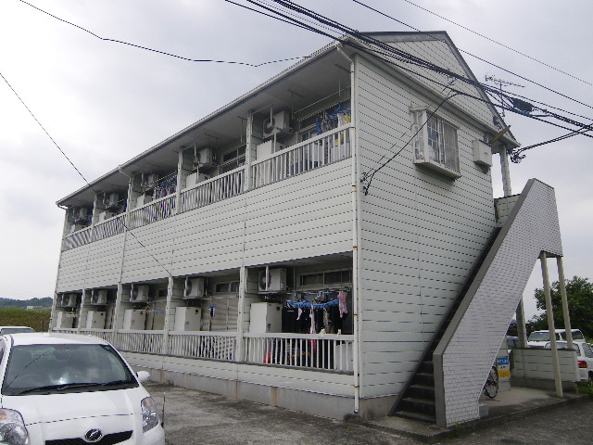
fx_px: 480
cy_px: 222
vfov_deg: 49.7
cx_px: 296
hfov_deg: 63.4
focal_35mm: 28
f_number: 7
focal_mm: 4.9
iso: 80
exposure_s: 1/160
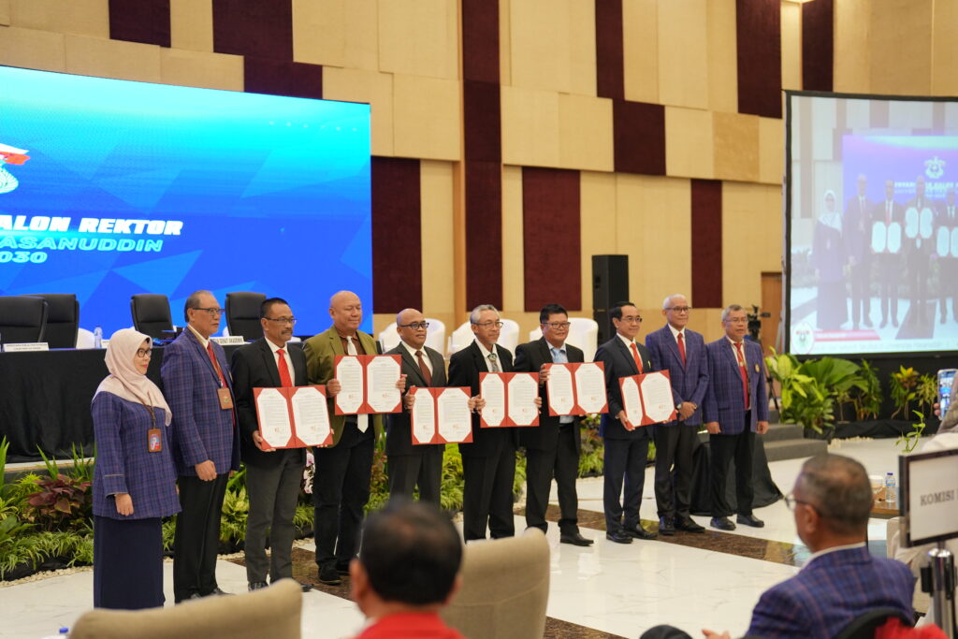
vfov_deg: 27.0
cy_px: 320
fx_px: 1331
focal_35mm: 50
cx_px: 479
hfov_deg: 39.6
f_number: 2
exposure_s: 1/125
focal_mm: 50
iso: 2000
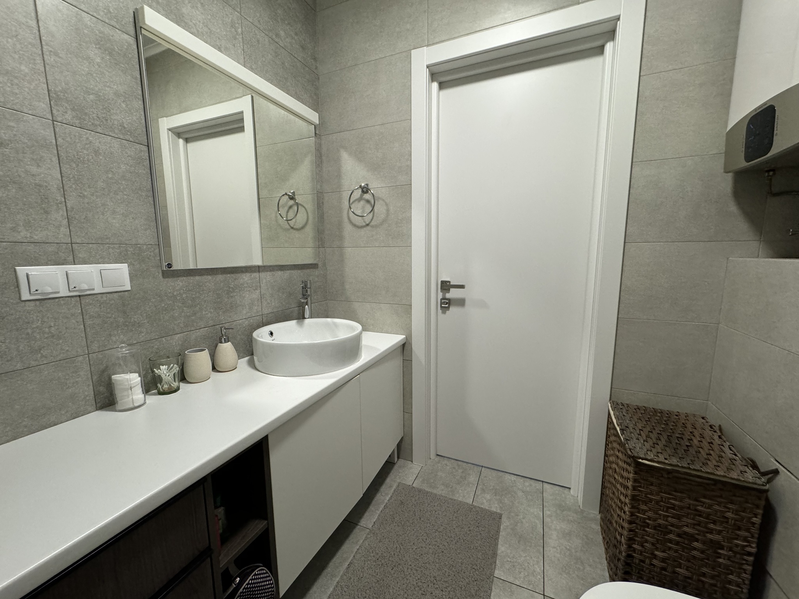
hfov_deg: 102.1
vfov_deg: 85.7
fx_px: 323
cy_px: 300
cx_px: 400
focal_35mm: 14
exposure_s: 1/100
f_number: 2.2
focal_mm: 2.22
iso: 320
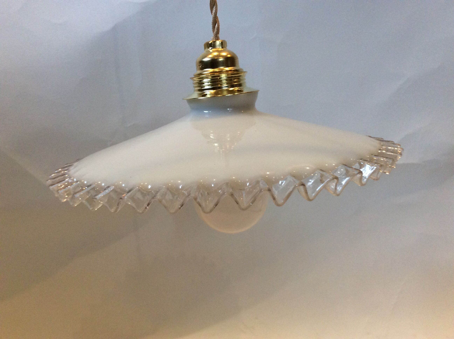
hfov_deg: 56.9
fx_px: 419
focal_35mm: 32
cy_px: 170
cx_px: 227
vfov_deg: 44.1
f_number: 2.4
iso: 125
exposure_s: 1/25
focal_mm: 3.3
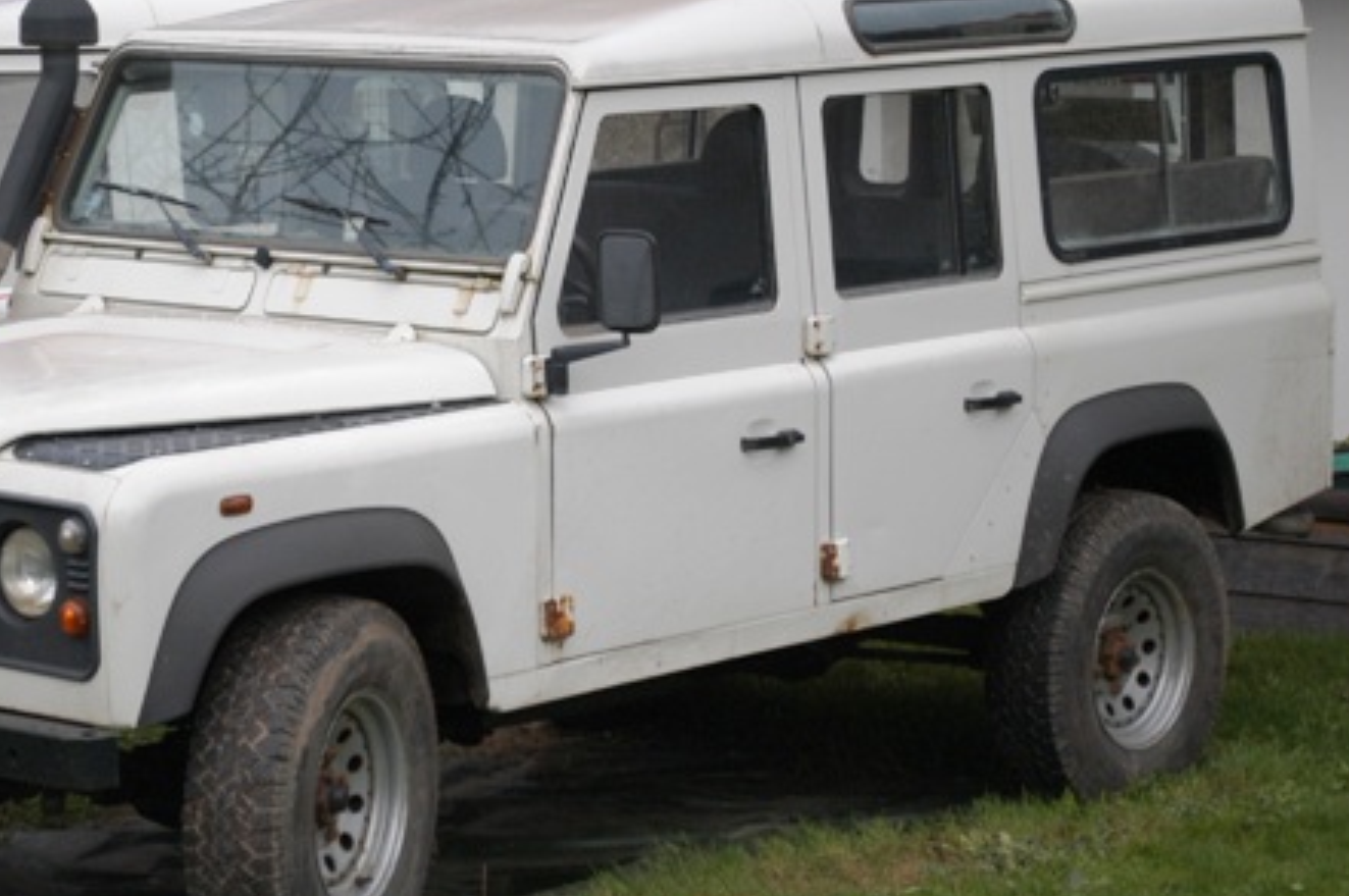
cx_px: 465
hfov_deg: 17.1
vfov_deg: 11.4
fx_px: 4481
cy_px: 417
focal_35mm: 120
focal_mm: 55
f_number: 5.6
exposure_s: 1/60
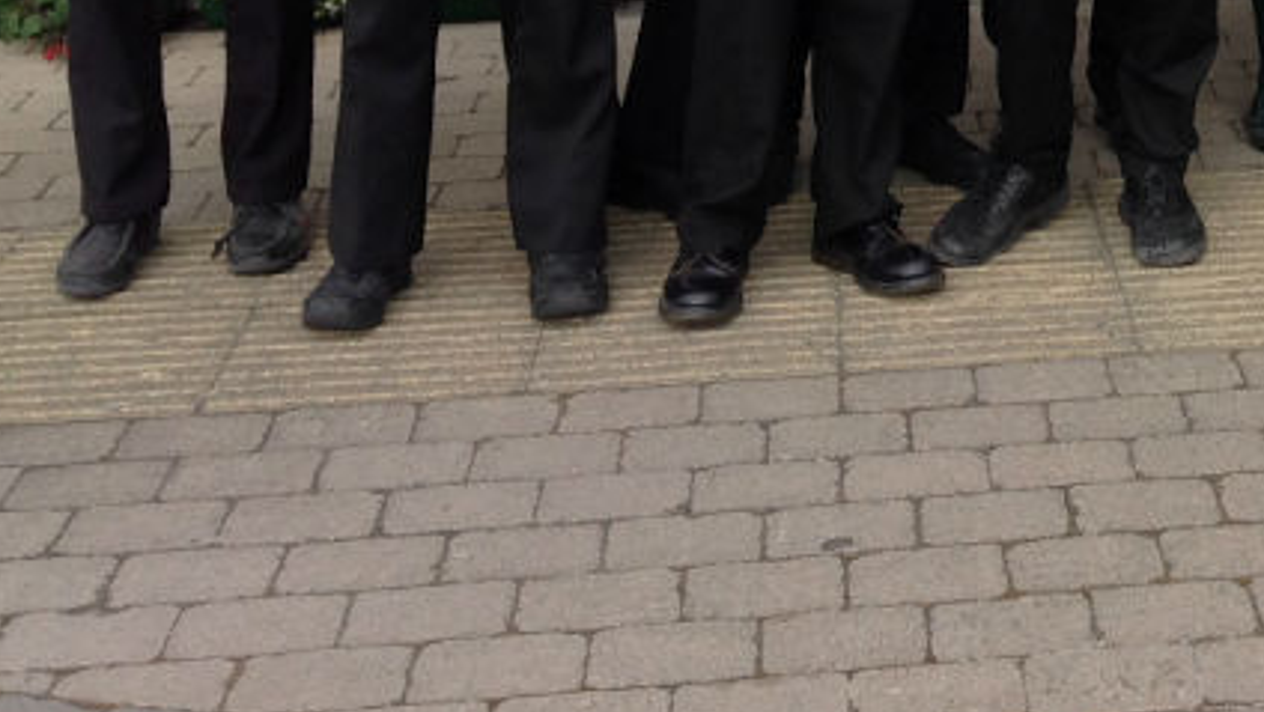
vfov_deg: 13.1
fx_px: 2951
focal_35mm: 88
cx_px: 1342
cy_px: -328
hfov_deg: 22.9
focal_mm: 4.28
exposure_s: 1/817
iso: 50
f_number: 2.4
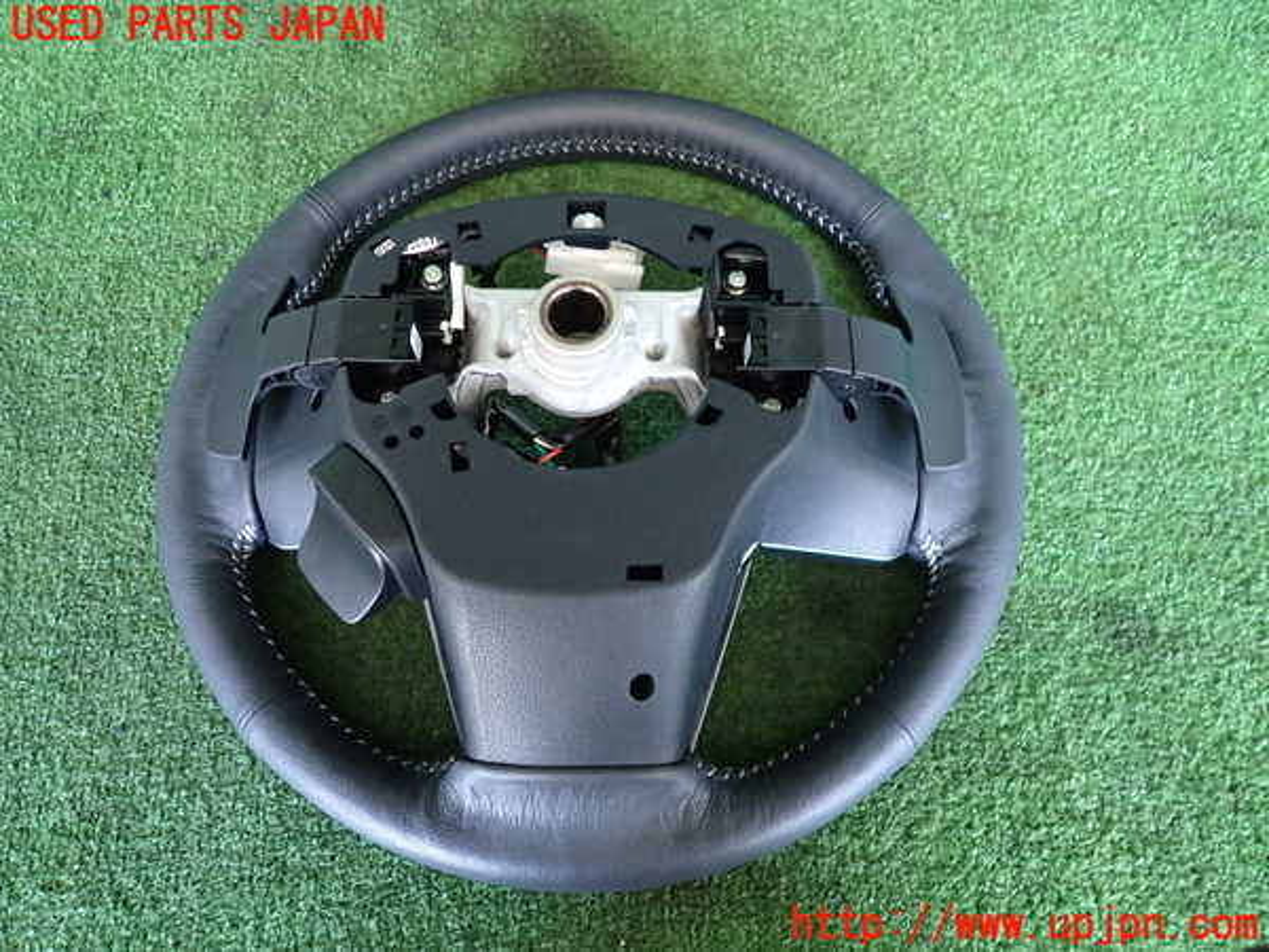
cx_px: 634
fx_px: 916
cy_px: 476
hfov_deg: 69.4
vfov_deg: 54.9
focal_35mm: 25
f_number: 2
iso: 500
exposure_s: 1/30
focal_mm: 4.5
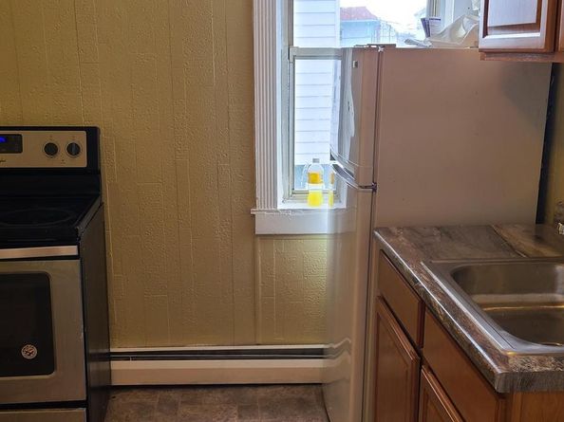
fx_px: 423
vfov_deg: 53.0
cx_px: 282
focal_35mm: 26
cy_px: 211
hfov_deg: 67.3
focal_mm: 5.4
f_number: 1.8
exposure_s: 1/59
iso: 40
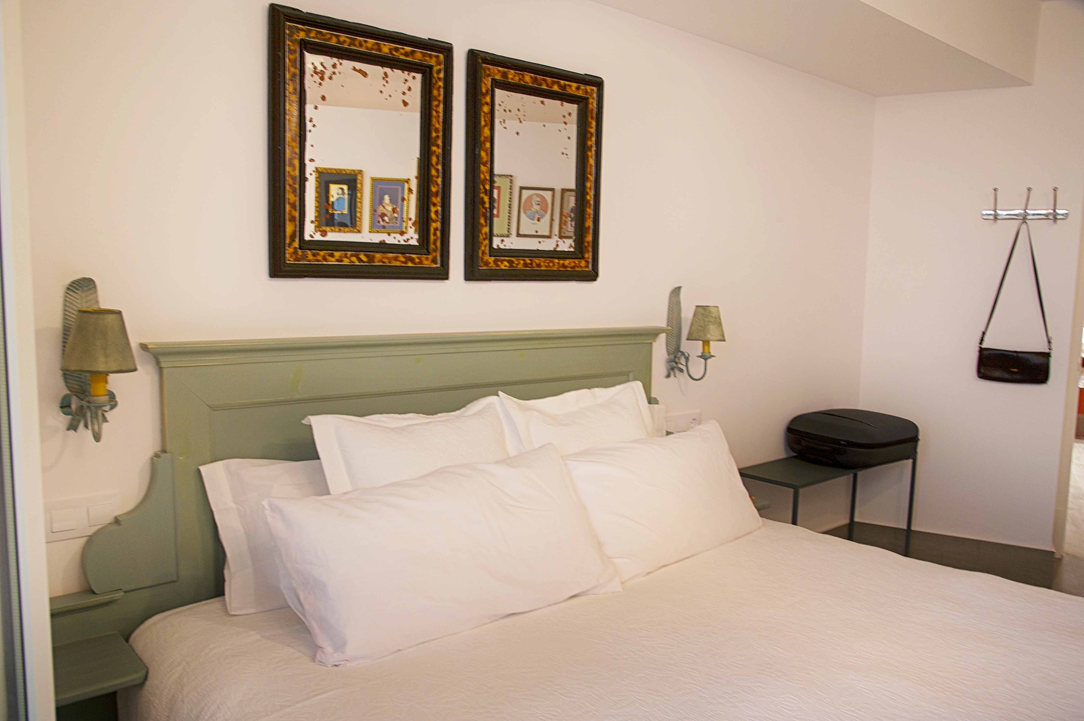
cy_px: 360
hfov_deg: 67.4
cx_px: 542
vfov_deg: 47.9
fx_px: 812
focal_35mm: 27
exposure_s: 1/3
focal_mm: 27
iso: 500
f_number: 10
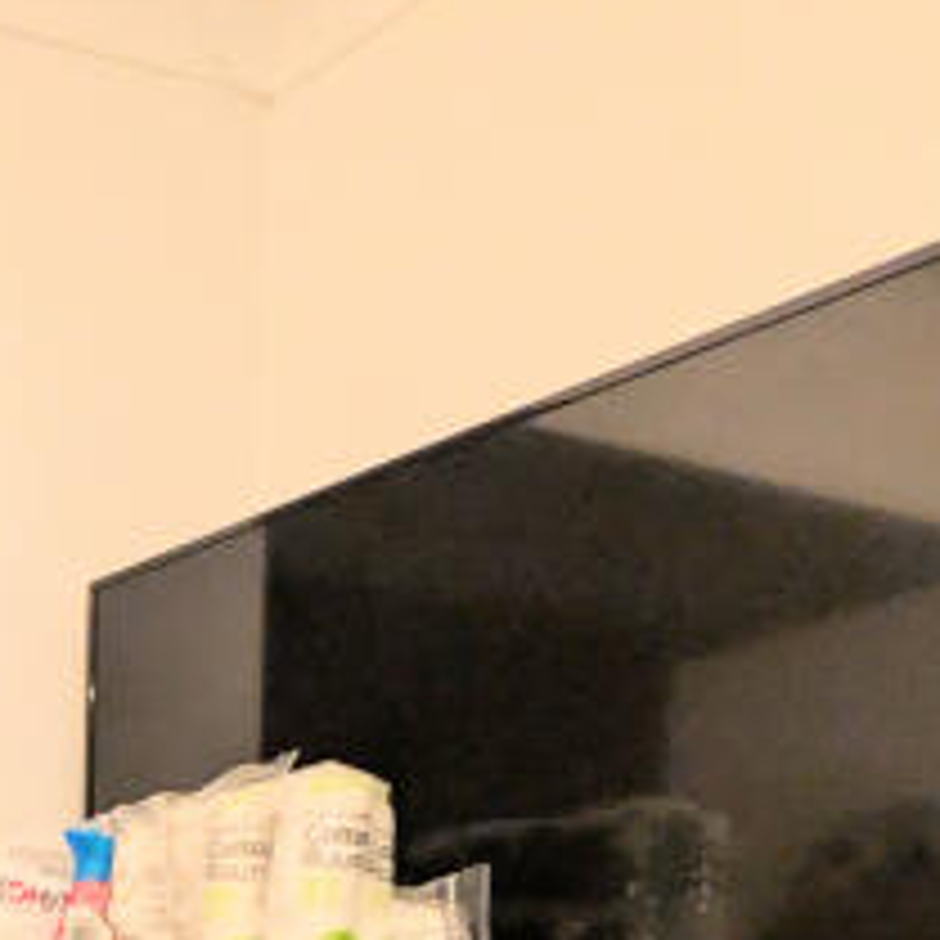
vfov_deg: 28.0
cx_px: -373
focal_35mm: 52
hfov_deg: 26.3
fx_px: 1598
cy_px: 1176
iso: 389
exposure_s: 1/41.7
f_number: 1.95
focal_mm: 2.23
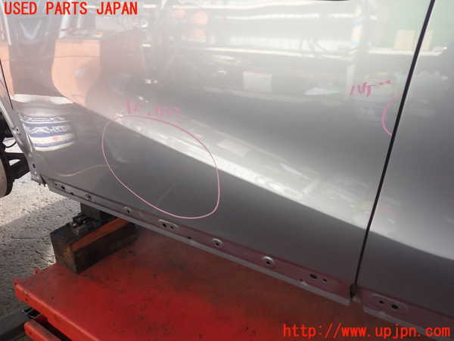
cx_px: 227
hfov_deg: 60.0
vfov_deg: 46.8
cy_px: 170
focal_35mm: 30
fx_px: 393
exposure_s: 1/60
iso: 200
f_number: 2.3
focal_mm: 5.4
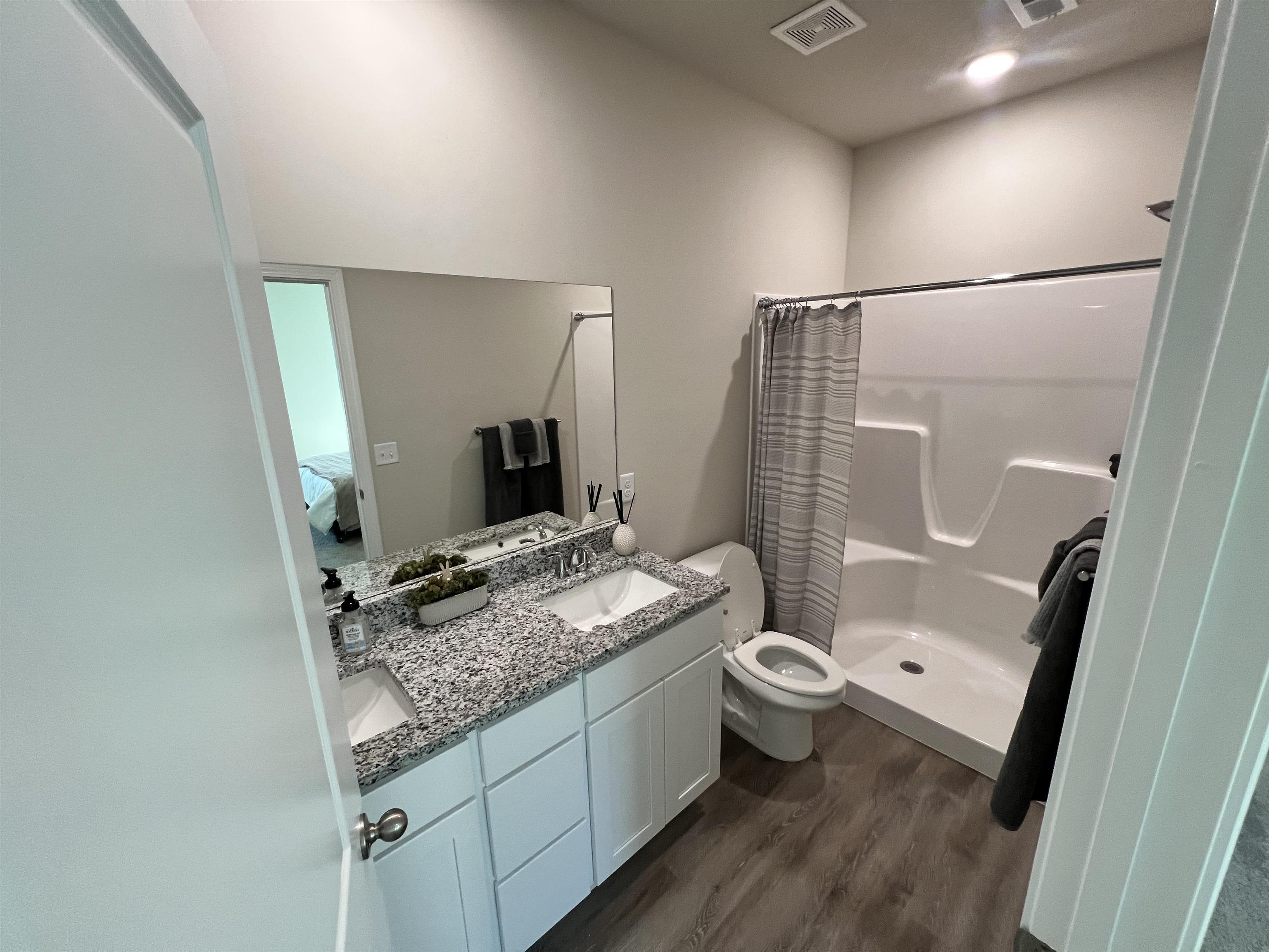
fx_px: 477
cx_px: 634
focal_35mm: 13
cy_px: 476
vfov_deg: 89.9
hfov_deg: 106.2
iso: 250
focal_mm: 1.57
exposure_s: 1/120
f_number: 1.8
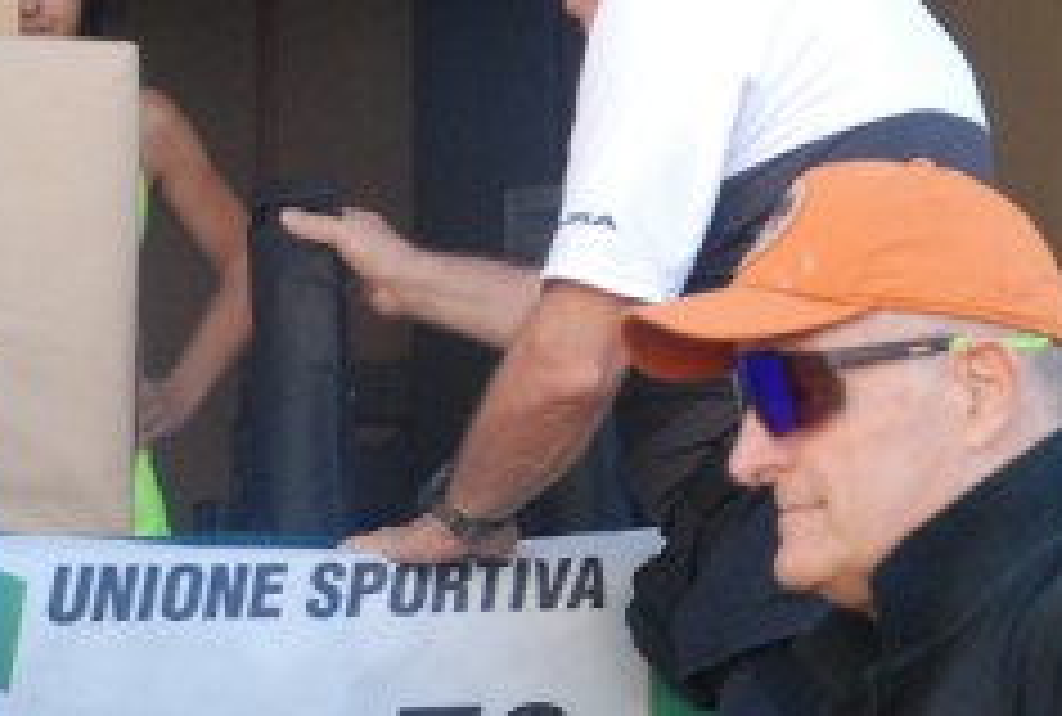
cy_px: 403
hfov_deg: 10.2
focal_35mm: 198
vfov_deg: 7.0
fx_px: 5860
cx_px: 1174
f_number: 5
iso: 1000
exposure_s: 1/320
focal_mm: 52
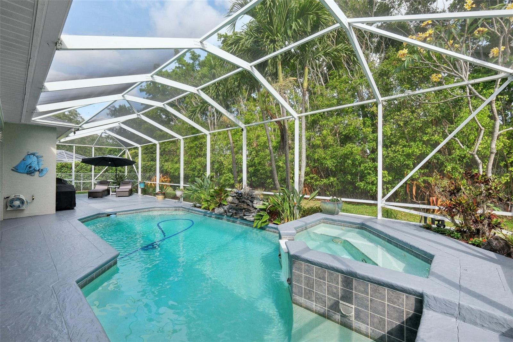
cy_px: 171
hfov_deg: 100.4
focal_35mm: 15
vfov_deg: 77.3
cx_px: 256
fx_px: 214
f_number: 8
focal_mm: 10
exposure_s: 1/250
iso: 400
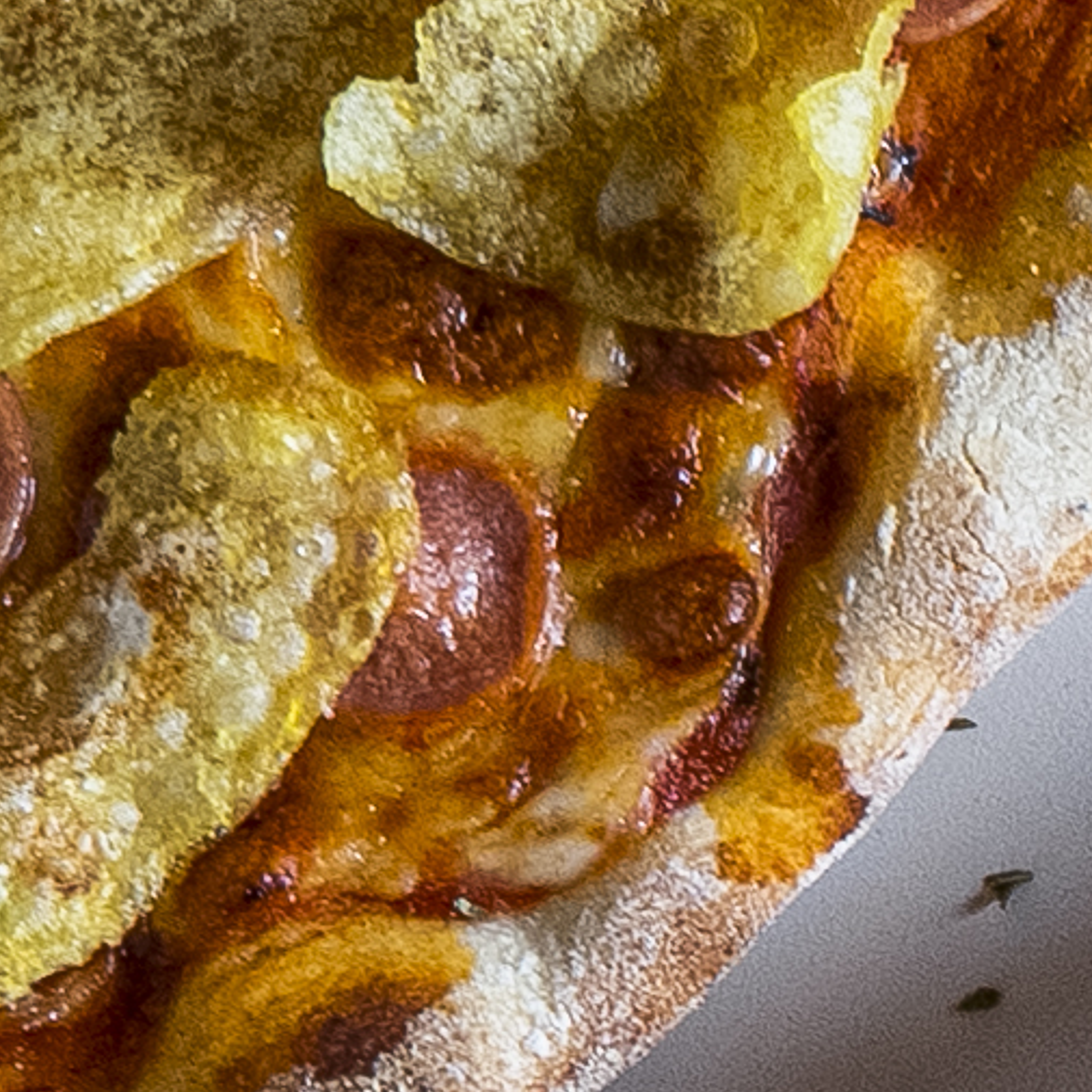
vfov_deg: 4.1
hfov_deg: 4.0
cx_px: 3267
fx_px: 15133
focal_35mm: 424
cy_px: 2675
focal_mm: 42
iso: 320
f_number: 9
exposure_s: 1/160
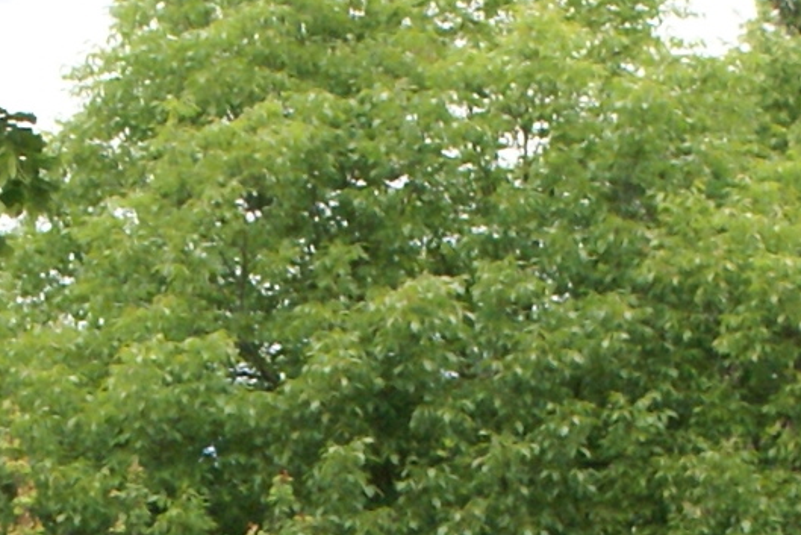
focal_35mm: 340
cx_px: -188
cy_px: 1205
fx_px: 7567
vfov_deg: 4.0
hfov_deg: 6.0
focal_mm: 40
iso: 400
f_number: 5.6
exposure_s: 1/400
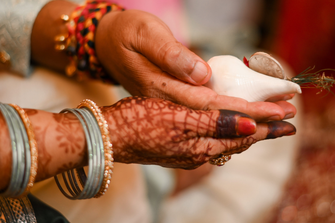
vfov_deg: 21.6
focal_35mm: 63
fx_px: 586
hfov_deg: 31.9
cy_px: 91
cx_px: 164
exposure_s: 1/400
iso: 160
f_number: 1.8
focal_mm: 50
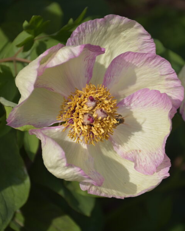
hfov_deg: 10.1
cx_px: 92
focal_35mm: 153
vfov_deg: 12.6
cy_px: 131
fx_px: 1047
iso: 250
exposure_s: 1/1250
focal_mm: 90
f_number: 5.6
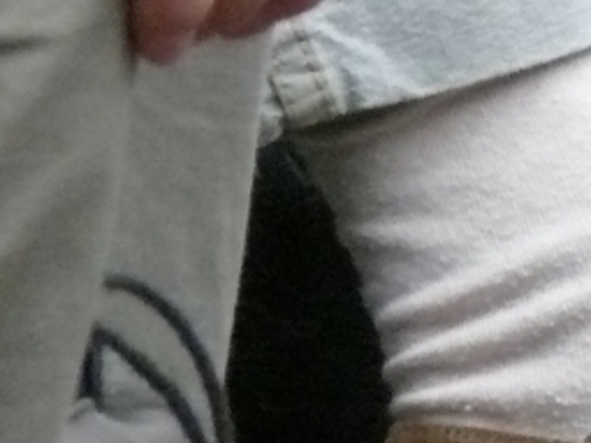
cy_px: -351
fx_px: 25478
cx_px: 1560
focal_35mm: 1493
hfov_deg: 1.3
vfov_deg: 1.0
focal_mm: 53.7
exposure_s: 1/400
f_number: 5.6
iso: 400
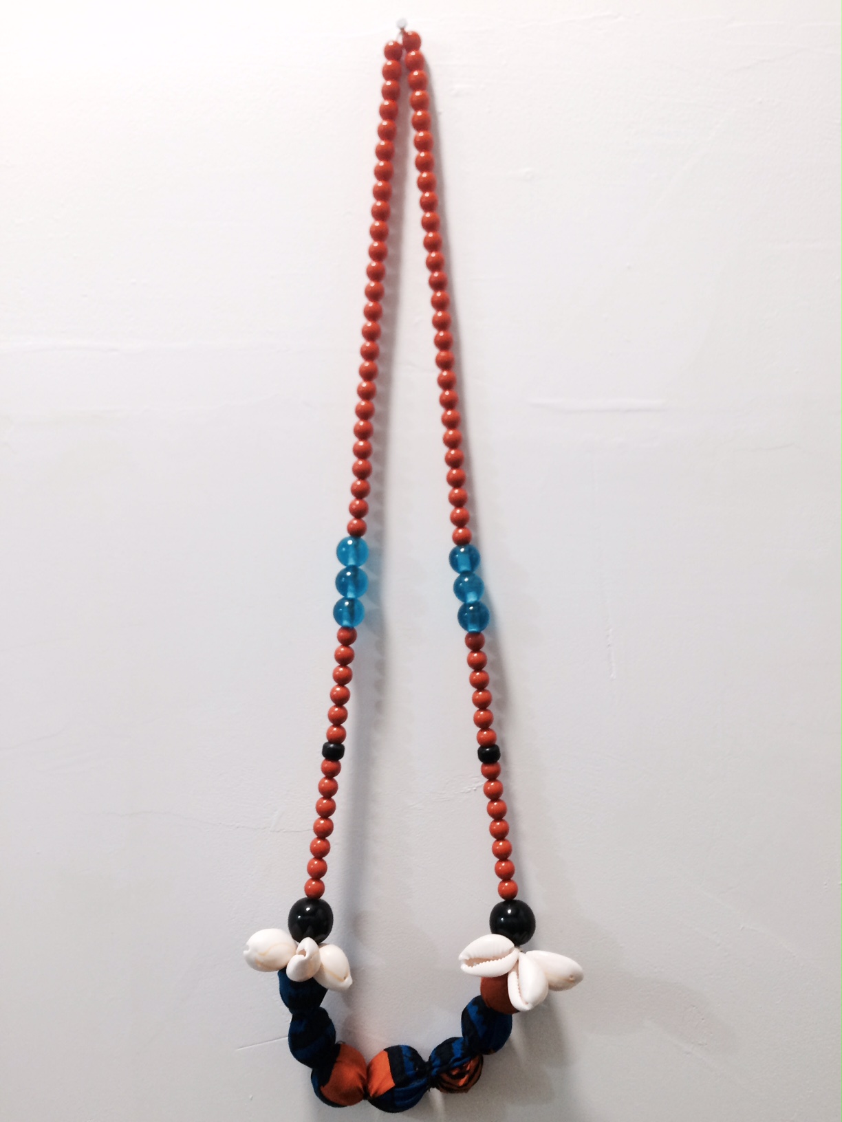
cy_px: 561
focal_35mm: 29
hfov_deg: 48.2
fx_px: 941
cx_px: 421
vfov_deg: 61.7
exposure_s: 1/33
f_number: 2.2
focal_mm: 4.15
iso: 50
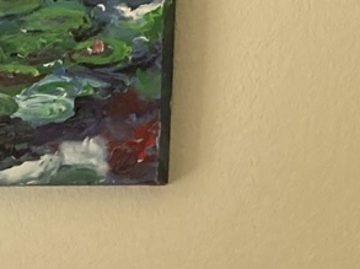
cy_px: 396
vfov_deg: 7.4
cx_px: -675
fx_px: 2036
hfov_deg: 8.6
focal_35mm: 196
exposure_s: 1/121
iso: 40
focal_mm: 3.99
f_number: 1.8
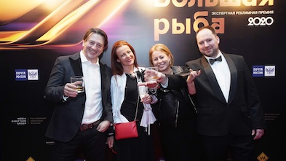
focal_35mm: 32
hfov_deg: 61.0
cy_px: 71
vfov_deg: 36.6
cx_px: 141
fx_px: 243
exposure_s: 1/80
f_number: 6.3
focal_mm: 30
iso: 4000
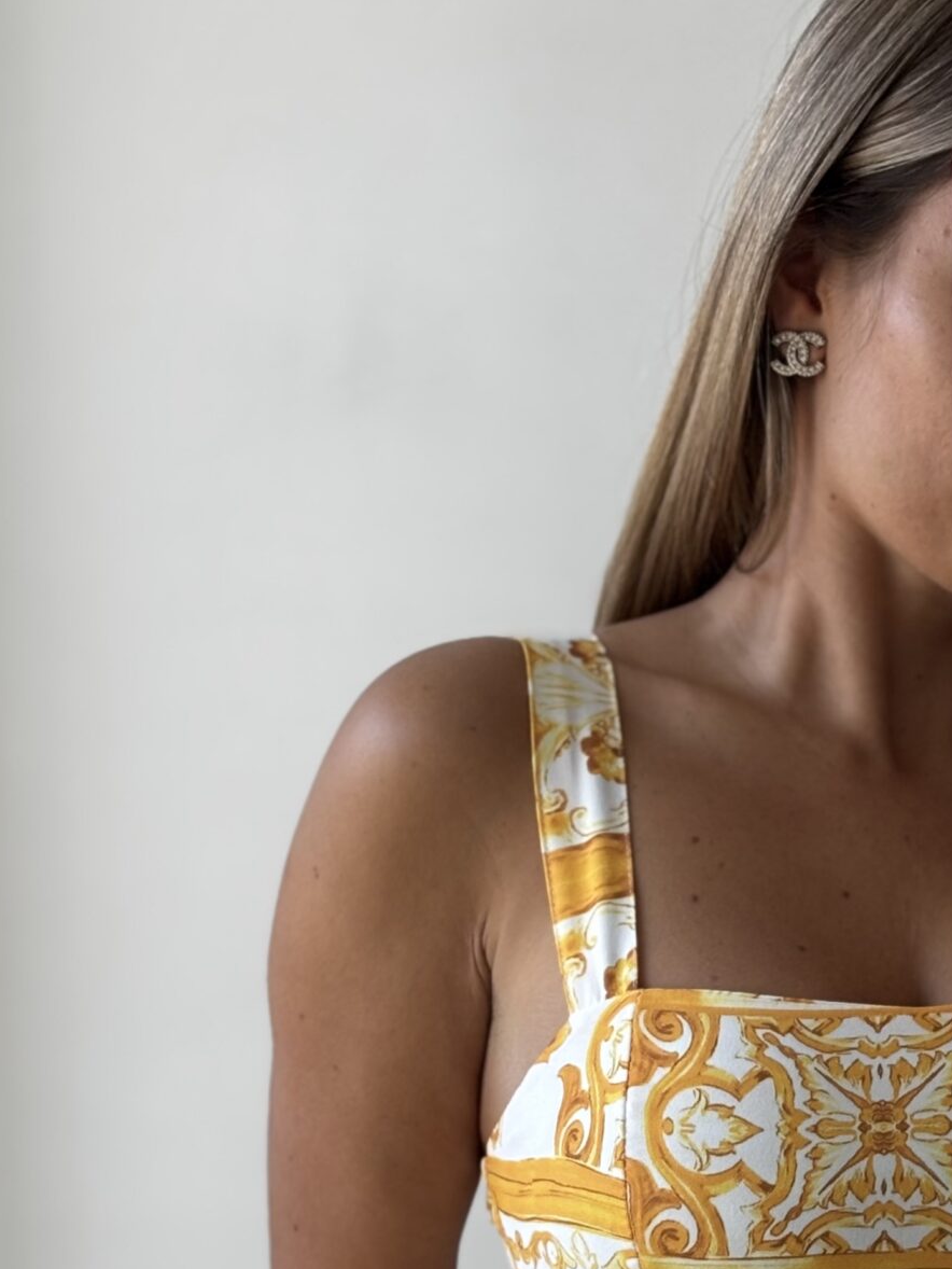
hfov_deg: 13.0
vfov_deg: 17.0
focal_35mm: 113
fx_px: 4142
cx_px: 769
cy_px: 1325
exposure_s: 1/115
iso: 50
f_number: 1.6
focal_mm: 5.96
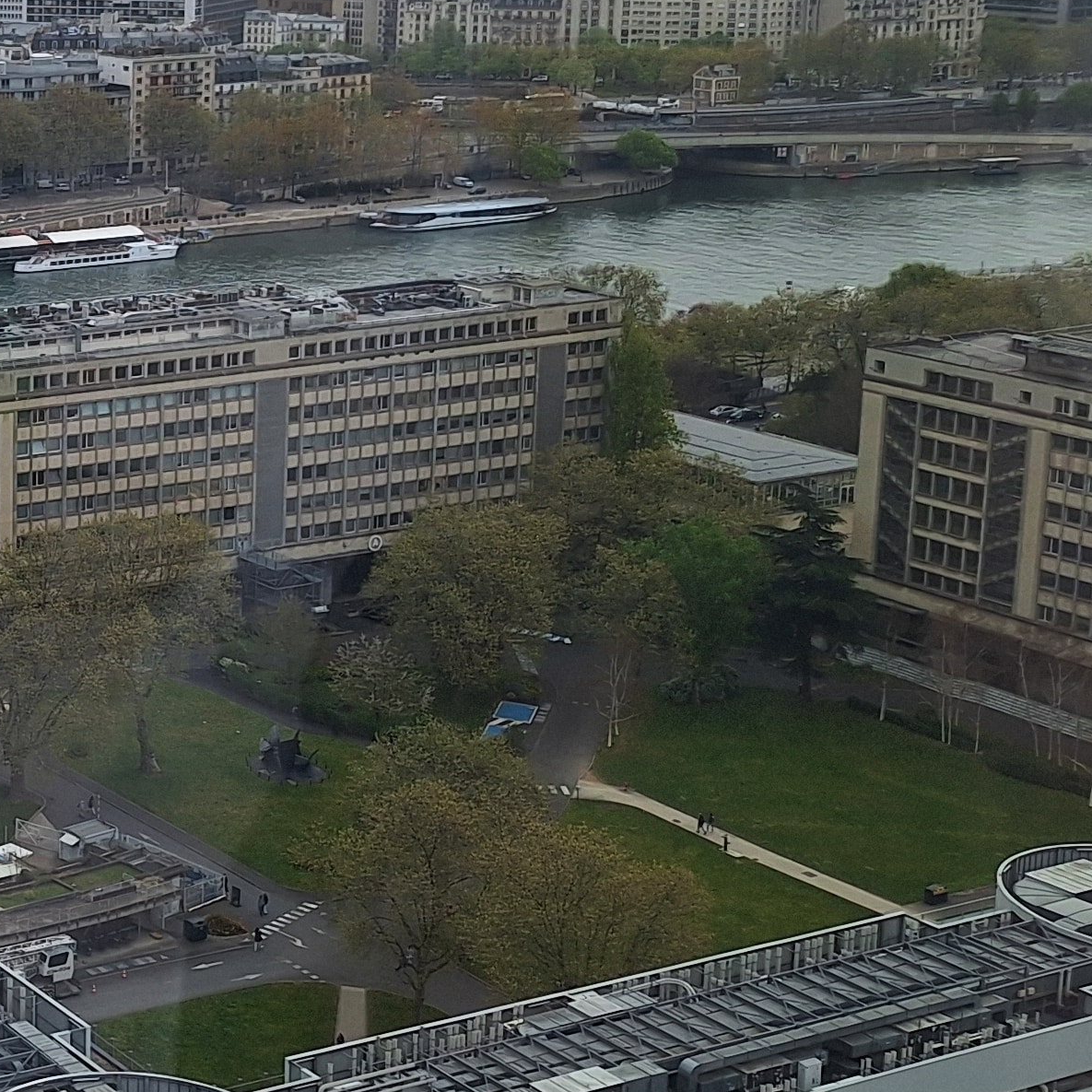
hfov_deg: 21.2
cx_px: -490
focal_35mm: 70
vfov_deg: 24.4
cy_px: 298
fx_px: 2498
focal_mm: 5.54
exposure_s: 1/212
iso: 40
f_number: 1.8
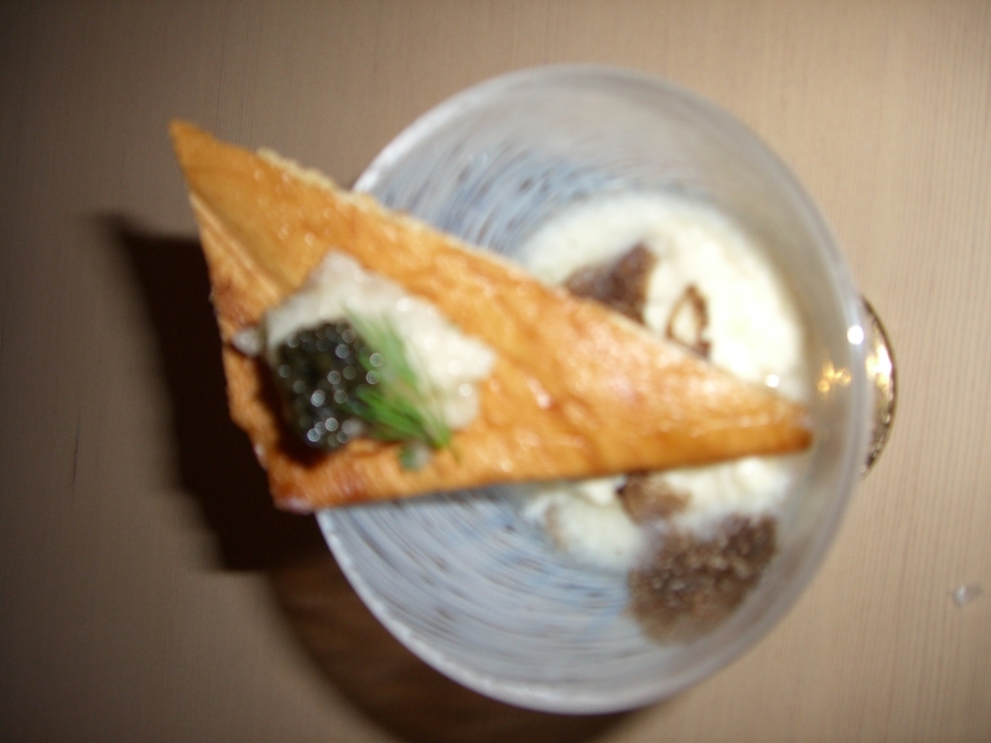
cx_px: 496
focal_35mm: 38
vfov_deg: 37.7
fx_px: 1088
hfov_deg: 49.0
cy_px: 372
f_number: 2.7
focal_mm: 6.2
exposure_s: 1/60
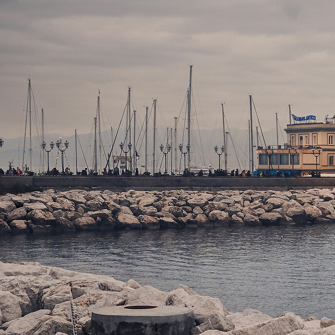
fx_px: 1139
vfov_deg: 16.7
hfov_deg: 15.1
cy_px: 235
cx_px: 543
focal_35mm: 104
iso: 800
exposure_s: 1/100
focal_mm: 35
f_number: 10
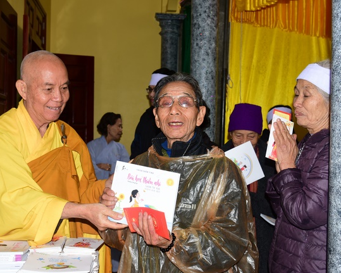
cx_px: 161
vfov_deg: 34.9
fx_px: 434
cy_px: 137
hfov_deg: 42.9
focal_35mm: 43
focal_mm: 38
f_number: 6.3
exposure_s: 1/80
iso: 500
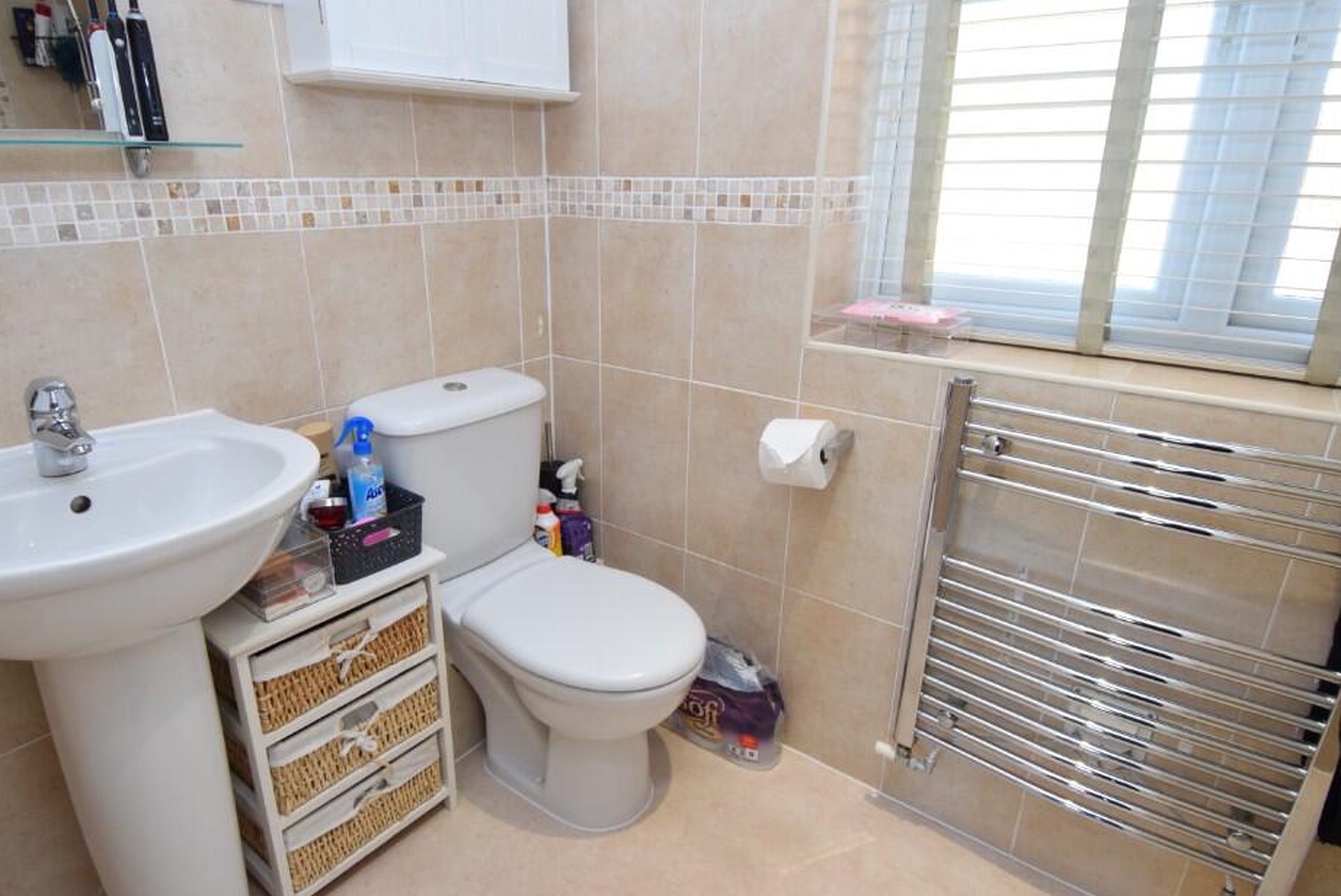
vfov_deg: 62.0
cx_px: 609
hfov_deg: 83.7
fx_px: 745
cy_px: 460
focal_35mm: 20
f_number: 4
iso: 500
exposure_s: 1/60
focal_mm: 12
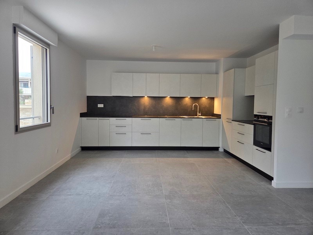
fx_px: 208
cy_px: 118
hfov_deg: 73.9
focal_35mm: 23
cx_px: 156
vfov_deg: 58.9
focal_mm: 5.4
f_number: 1.8
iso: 200
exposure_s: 1/100
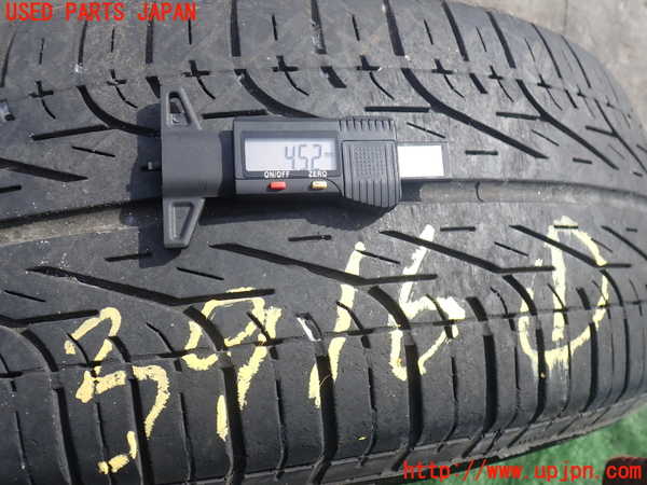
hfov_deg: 60.0
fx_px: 561
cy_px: 242
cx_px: 324
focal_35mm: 30
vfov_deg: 46.8
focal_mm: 5.4
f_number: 3.2
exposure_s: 1/500
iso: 100
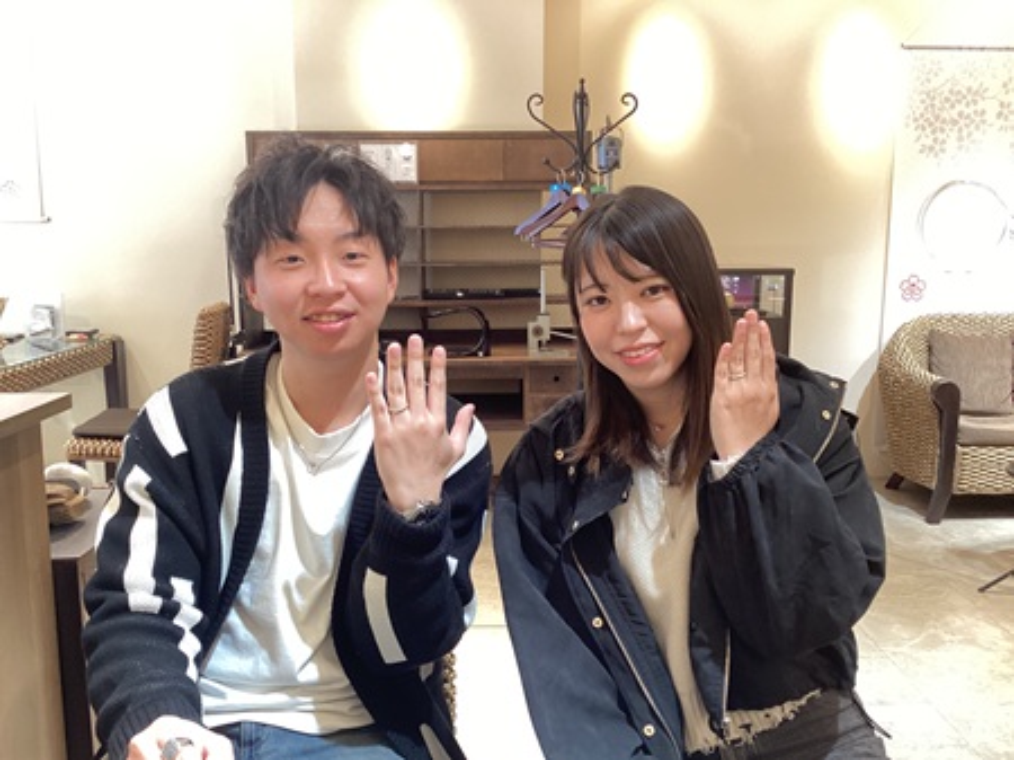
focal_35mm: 31
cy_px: 380
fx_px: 908
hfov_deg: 58.4
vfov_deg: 45.4
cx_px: 507
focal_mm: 3.3
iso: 250
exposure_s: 1/50
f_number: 2.4
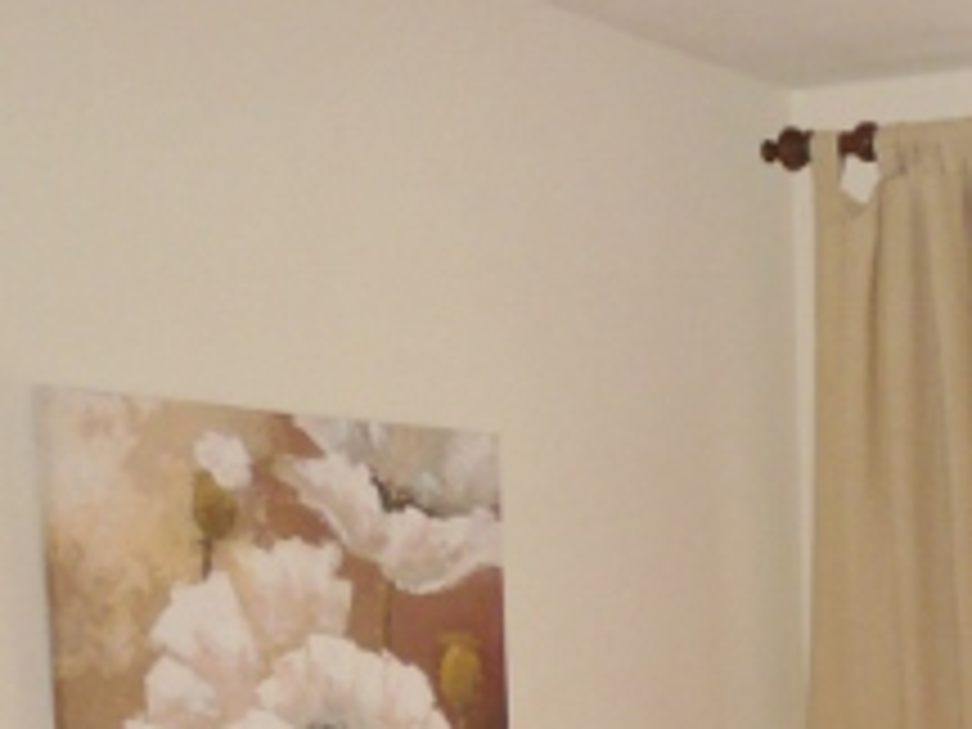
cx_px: 1116
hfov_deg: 22.1
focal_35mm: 83
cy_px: 1040
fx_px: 2331
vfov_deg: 16.4
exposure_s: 1/200
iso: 125
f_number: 2.8
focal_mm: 4.6
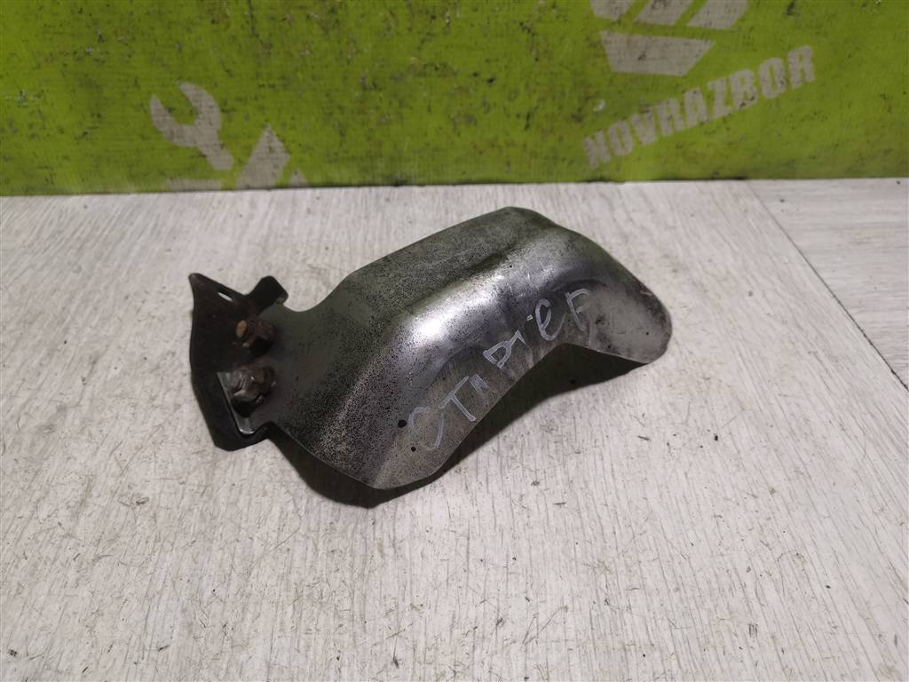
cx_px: 454
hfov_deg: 65.3
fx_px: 709
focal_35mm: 27
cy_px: 341
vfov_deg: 51.4
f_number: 1.8
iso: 80
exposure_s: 1/100
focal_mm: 3.95
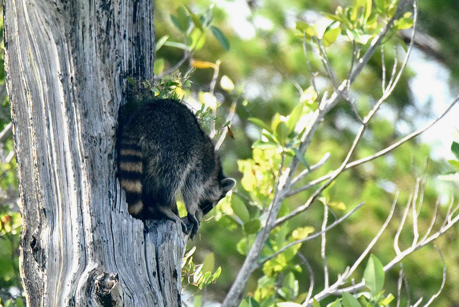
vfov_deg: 2.3
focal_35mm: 600
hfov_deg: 3.4
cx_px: 230
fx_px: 7652
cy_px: 154
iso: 6400
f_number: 8
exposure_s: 1/4000
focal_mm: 600
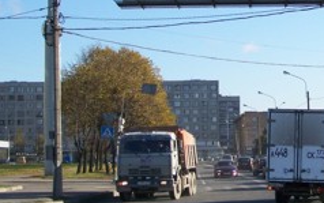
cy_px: 57
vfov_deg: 12.2
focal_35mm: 107
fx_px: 945
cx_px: 332
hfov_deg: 18.9
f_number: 3
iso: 80
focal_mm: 8
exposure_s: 1/800
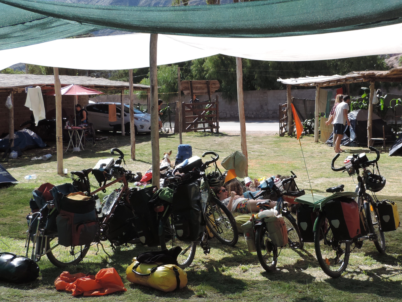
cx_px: 259
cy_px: 157
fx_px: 650
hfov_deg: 34.1
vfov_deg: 26.1
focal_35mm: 56
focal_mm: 5.8
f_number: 3.2
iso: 80
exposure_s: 1/640
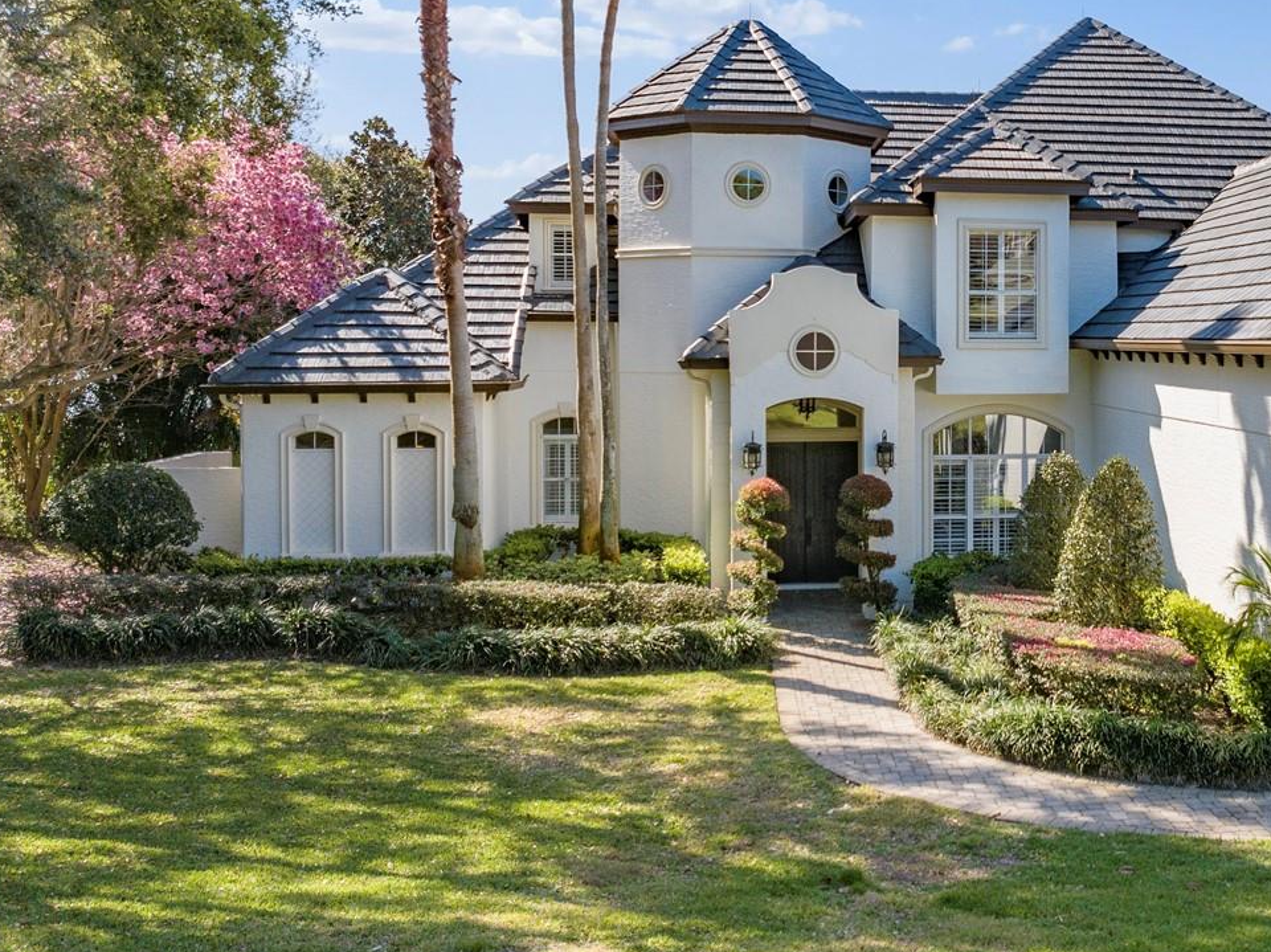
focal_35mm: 40
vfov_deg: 35.7
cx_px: 981
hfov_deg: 44.9
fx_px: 1468
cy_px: 361
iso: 210
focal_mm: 12.29
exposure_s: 1/2000
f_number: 2.8
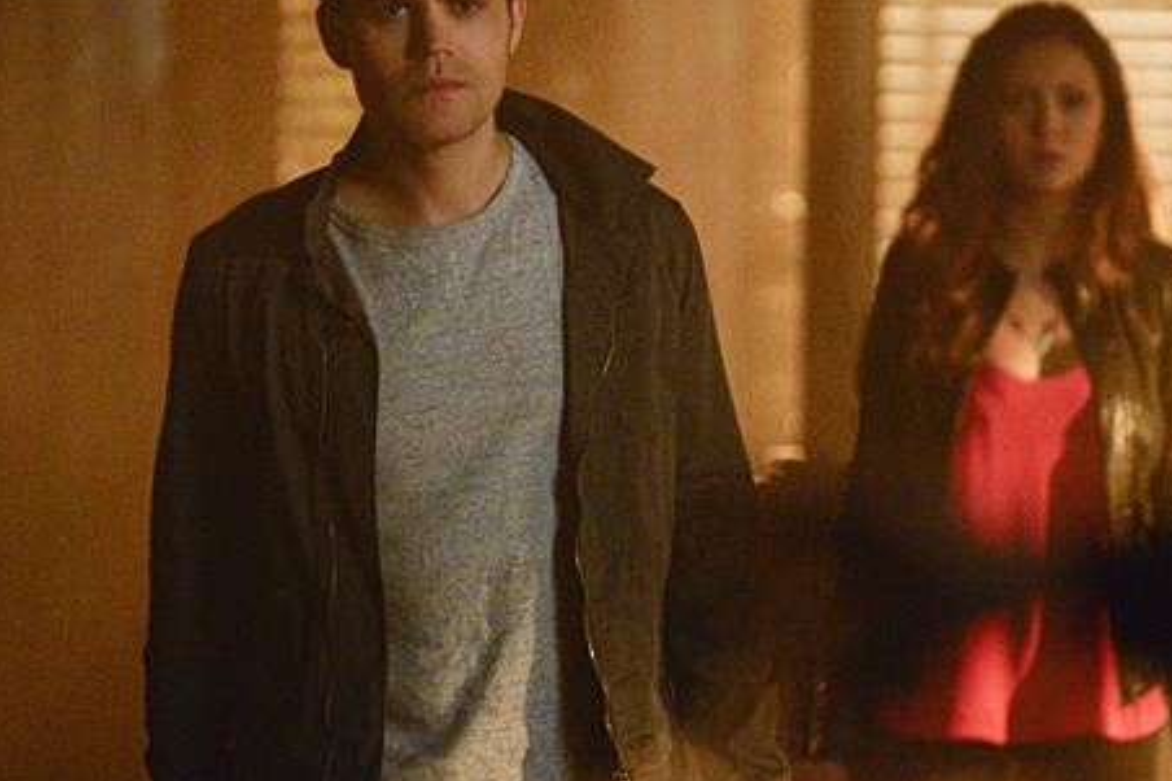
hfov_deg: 6.0
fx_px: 11227
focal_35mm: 345
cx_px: 791
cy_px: 235
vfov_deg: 4.0
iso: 5000
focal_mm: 200
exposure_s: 1/80
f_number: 2.8
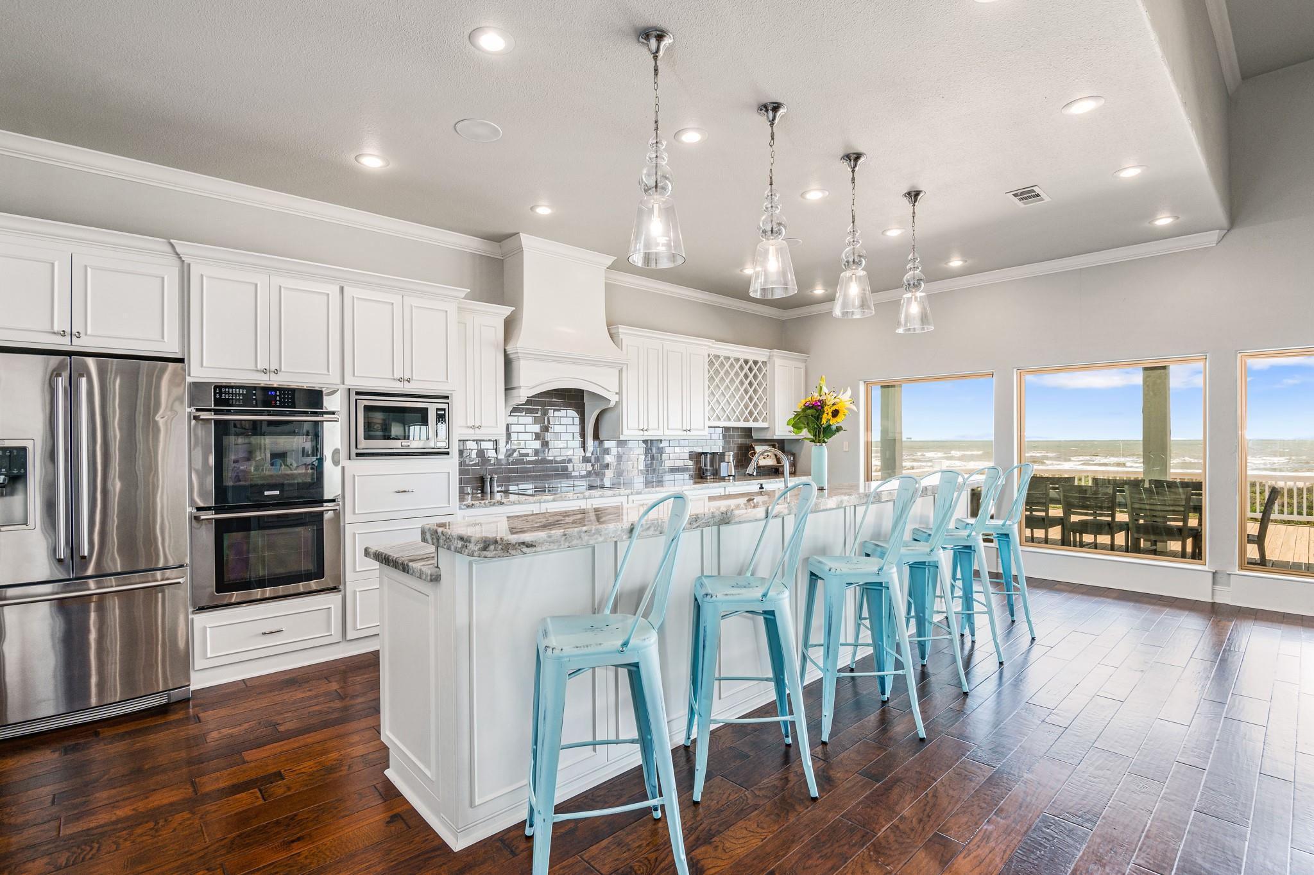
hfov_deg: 96.8
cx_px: 657
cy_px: 438
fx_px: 584
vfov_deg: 73.7
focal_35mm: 16
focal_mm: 16
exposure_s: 1/20
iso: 640
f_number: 8
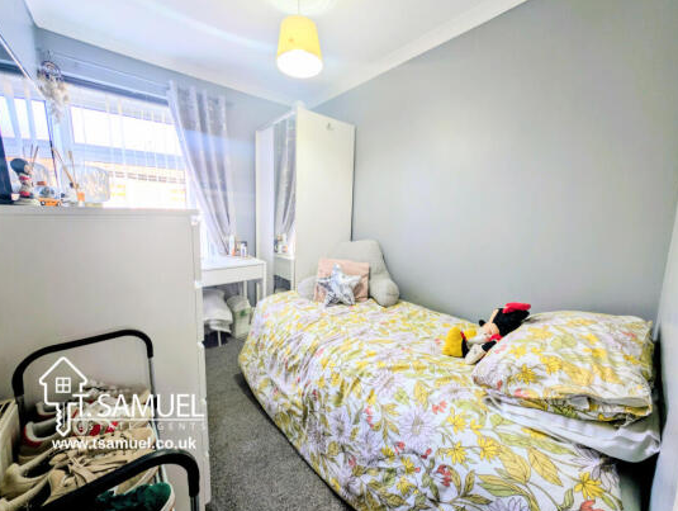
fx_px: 255
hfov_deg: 106.1
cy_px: 245
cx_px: 341
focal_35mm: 13
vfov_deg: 90.0
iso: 37
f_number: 1.95
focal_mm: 2.23
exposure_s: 1/40.3
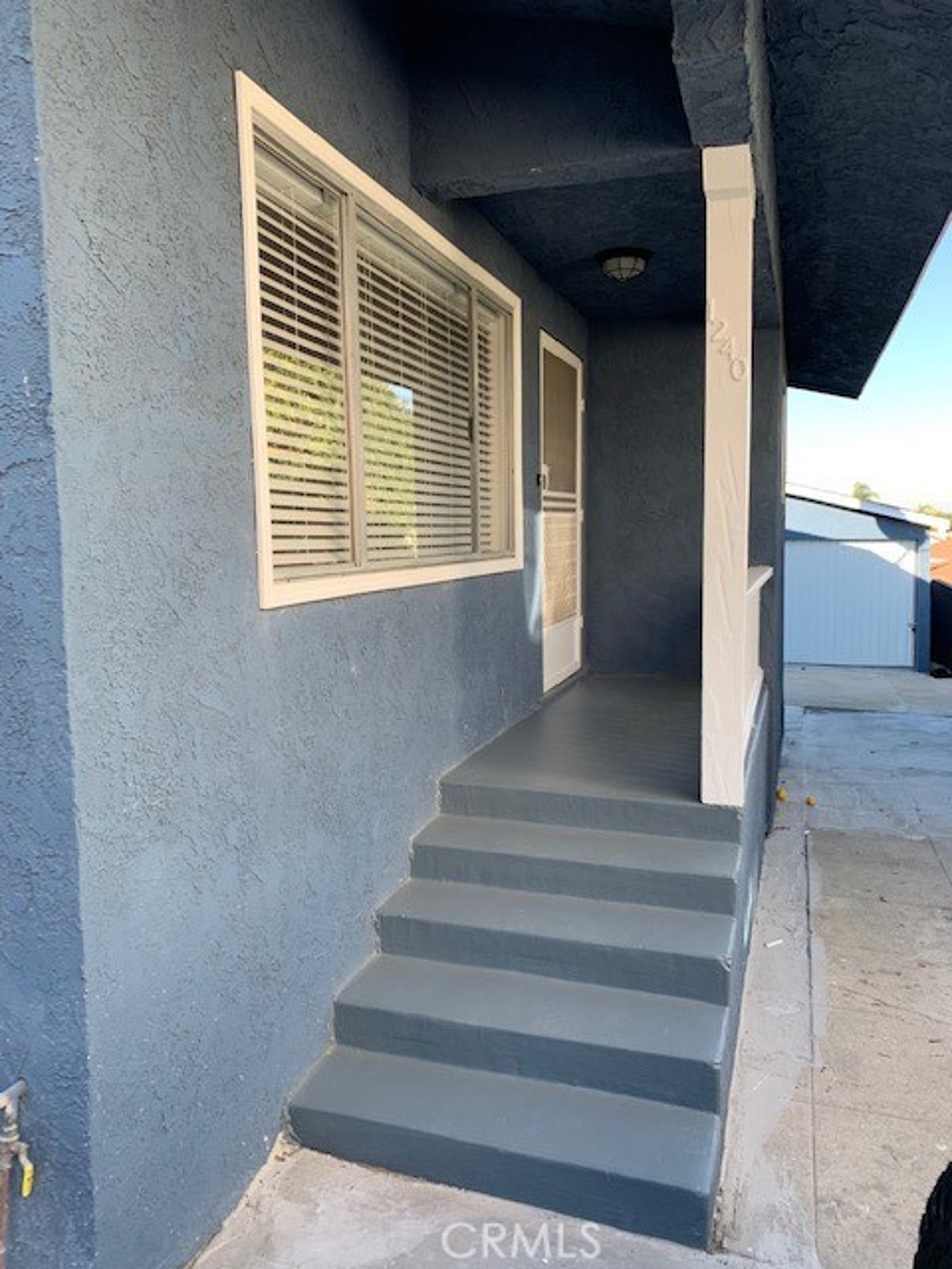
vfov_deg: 67.3
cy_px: 634
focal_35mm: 26
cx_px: 476
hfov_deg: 53.1
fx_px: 953
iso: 25
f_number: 1.8
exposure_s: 1/177
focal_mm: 4.25
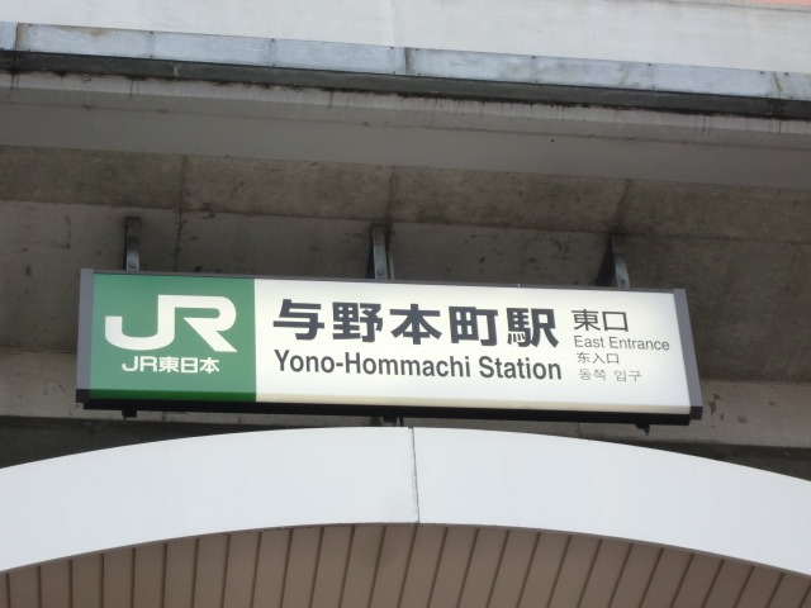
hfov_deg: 17.6
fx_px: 2624
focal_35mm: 112
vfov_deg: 13.2
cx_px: 406
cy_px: 304
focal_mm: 19.6
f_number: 5.8
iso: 125
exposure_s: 1/100
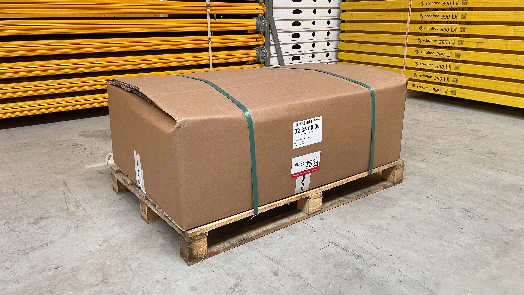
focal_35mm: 29
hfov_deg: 66.1
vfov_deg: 40.2
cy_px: 140
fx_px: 403
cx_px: 258
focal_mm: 4.2
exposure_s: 1/100
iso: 125
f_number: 1.6
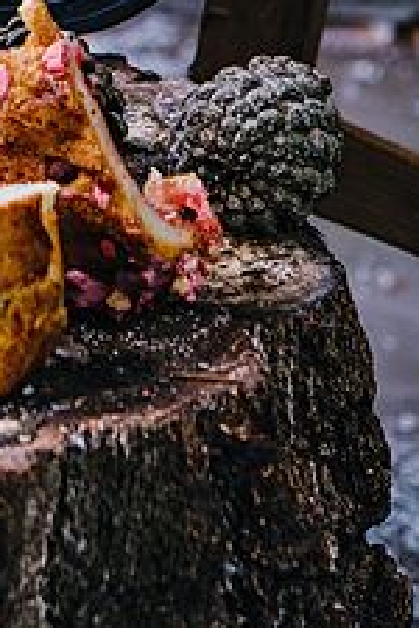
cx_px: -345
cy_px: -448
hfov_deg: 5.8
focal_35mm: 231
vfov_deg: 8.6
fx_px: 4033
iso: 250
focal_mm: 60
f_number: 6.3
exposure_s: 1/250
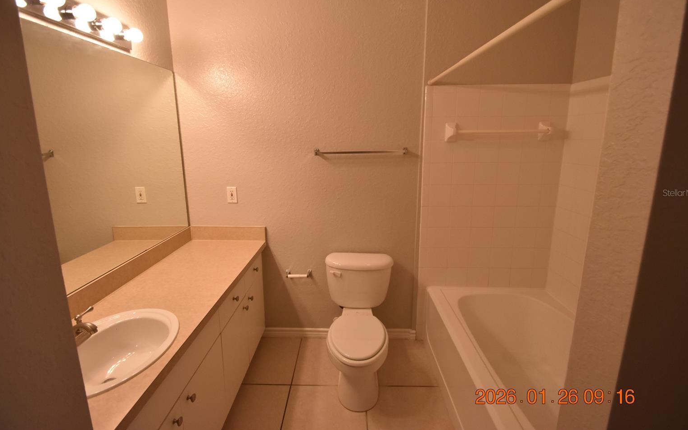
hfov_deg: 97.8
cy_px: 193
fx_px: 300
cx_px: 343
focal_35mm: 16
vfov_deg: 71.1
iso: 800
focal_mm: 10
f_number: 3.5
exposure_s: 1/180
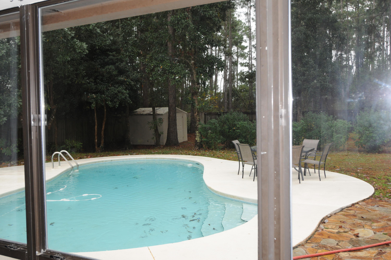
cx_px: 196
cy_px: 130
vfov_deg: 36.8
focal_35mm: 36
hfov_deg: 53.2
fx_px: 390
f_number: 5.6
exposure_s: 1/250
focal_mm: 24
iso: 400
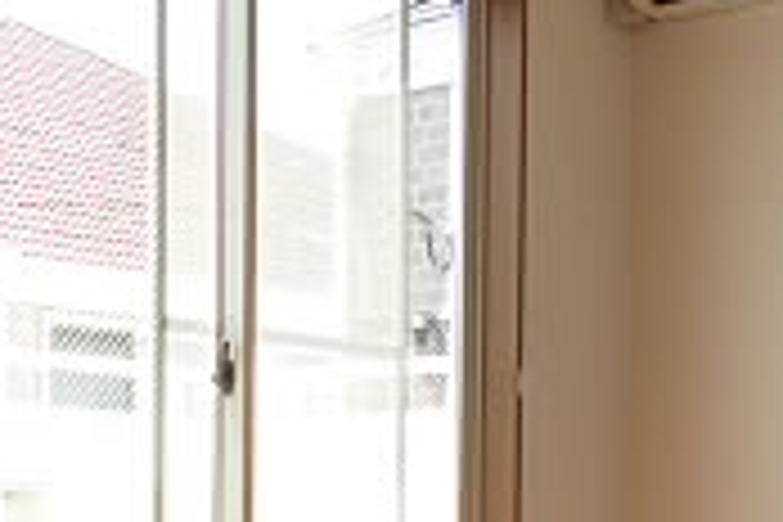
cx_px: 252
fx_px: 1870
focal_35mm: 86
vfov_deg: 15.3
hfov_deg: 23.5
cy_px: 639
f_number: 2.5
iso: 160
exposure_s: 1/250
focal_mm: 4.3
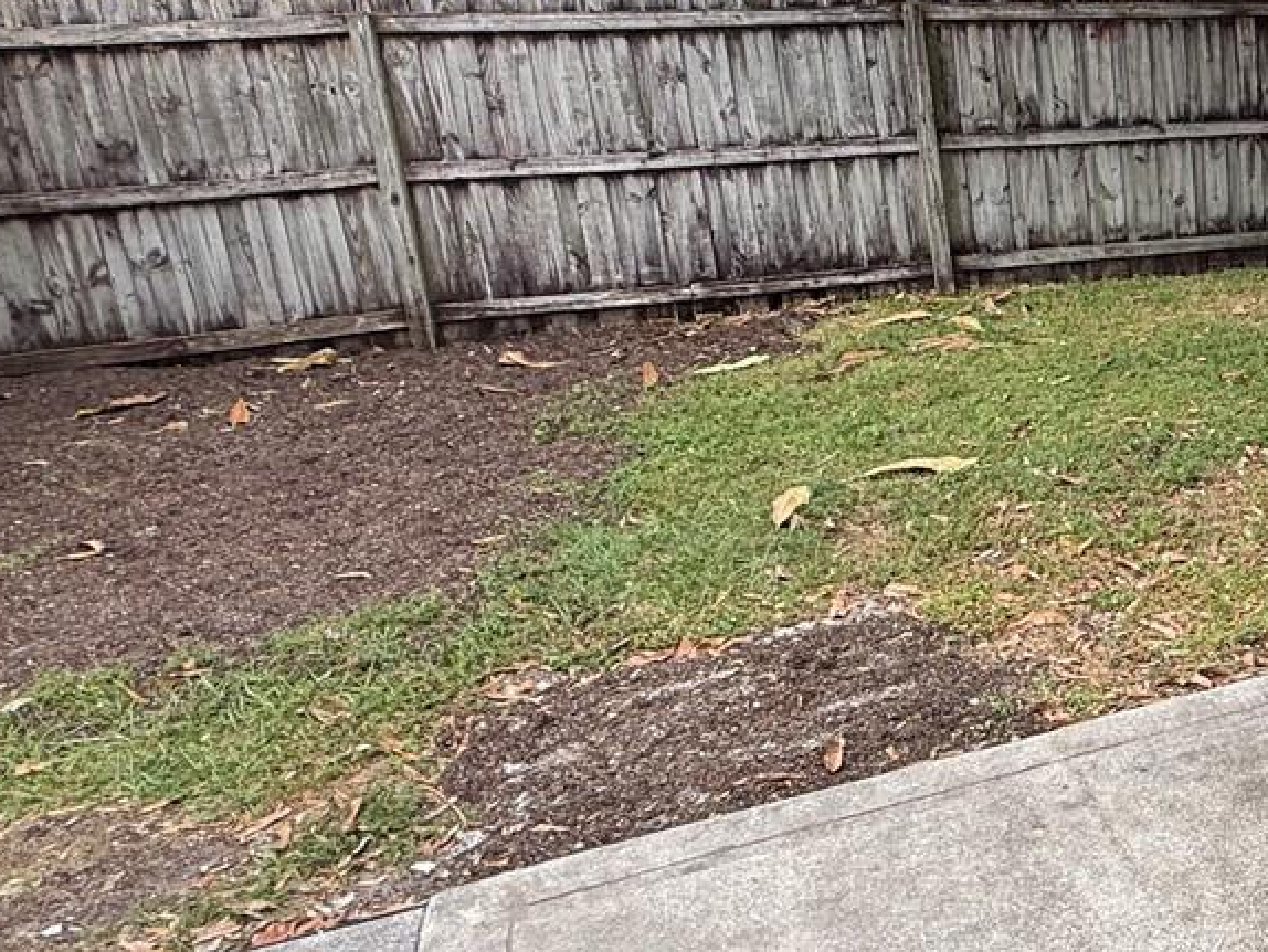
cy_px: 415
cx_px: 1454
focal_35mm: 39
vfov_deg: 36.8
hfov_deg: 38.1
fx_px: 1429
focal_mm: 2.22
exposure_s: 1/161
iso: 50
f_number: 2.2
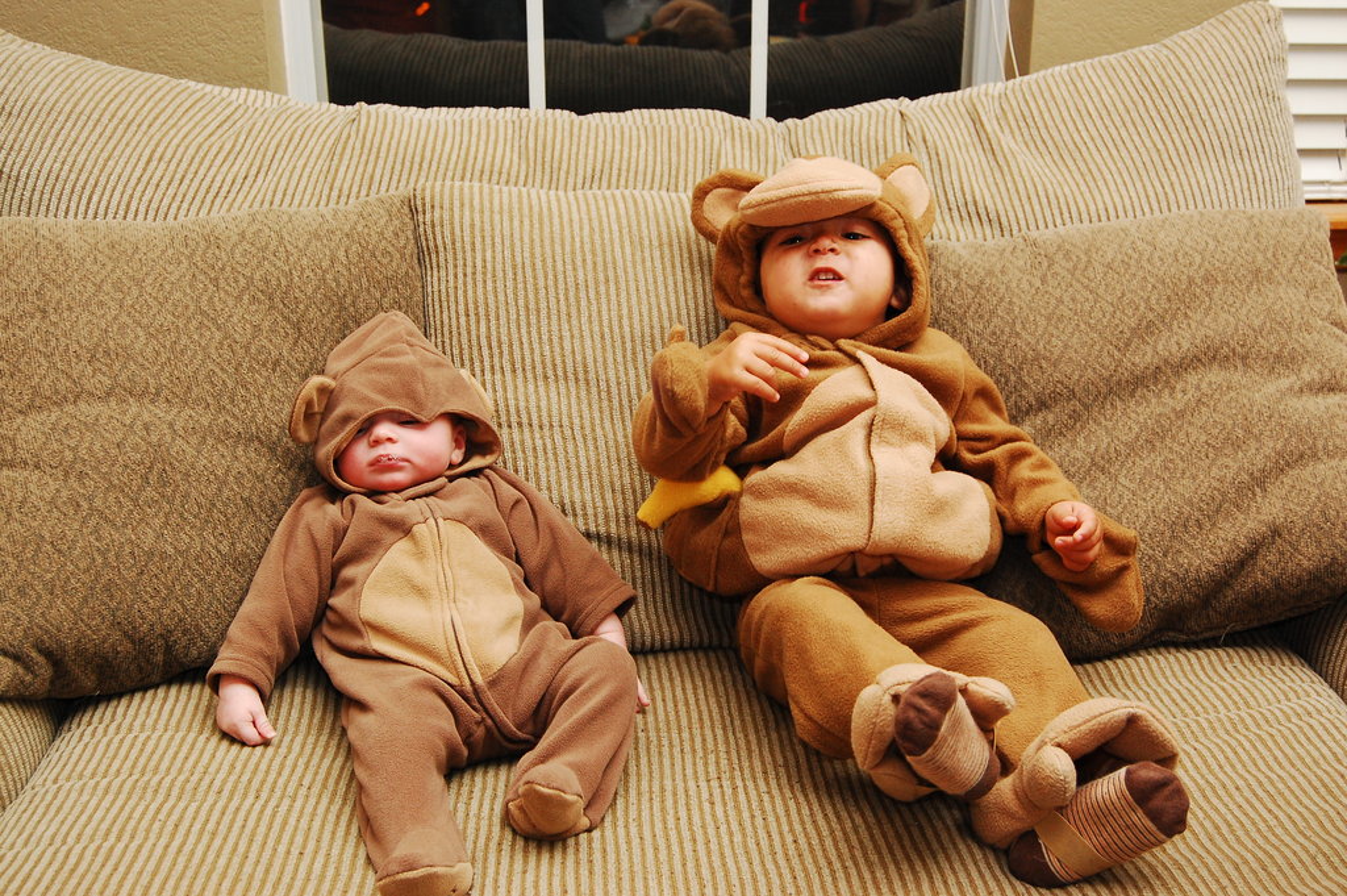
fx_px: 1458
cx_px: 674
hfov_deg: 49.6
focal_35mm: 39
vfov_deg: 34.2
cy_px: 448
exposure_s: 1/60
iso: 800
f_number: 5.6
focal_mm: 26
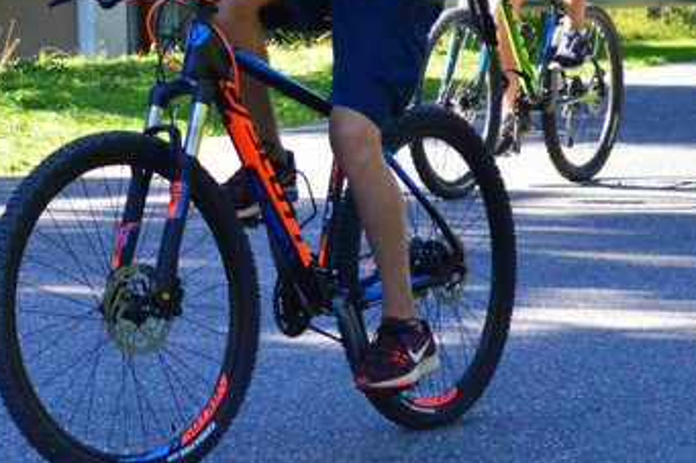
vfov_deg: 6.7
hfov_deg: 10.0
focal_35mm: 202
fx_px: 3913
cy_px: -83
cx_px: -190
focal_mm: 45
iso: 1250
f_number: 5.3
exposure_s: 1/1000
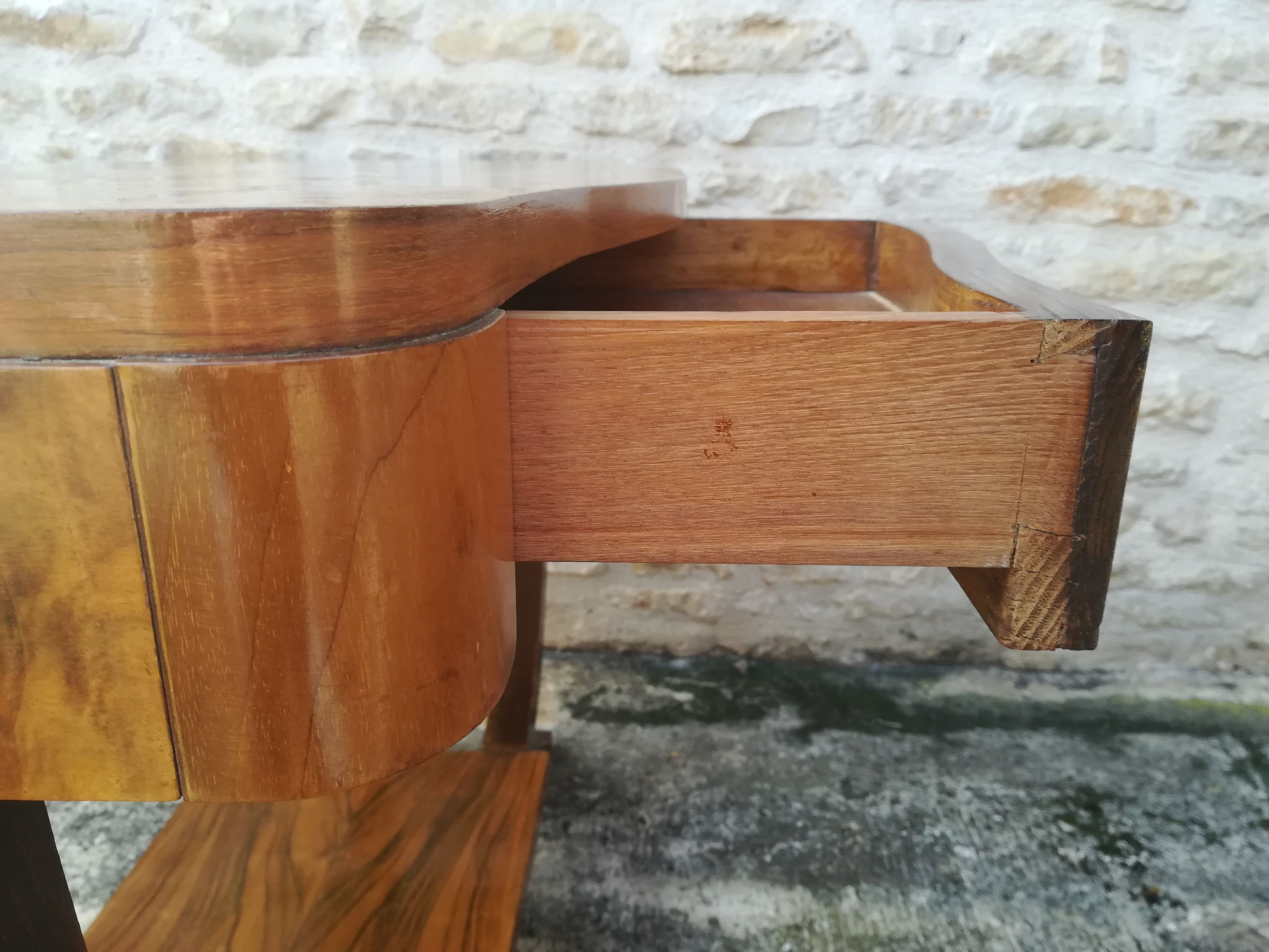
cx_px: 634
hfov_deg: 67.3
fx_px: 953
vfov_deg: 53.1
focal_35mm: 26
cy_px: 476
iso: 100
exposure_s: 1/120
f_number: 2.2
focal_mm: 3.83
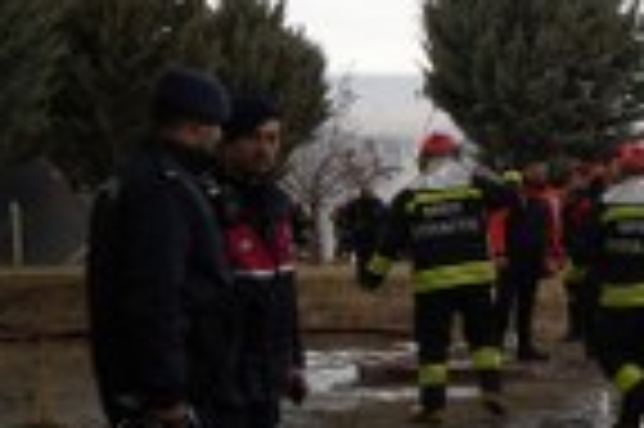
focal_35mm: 96
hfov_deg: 18.8
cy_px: 187
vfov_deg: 14.2
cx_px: 959
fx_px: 1715
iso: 100
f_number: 4.5
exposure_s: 1/80
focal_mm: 29
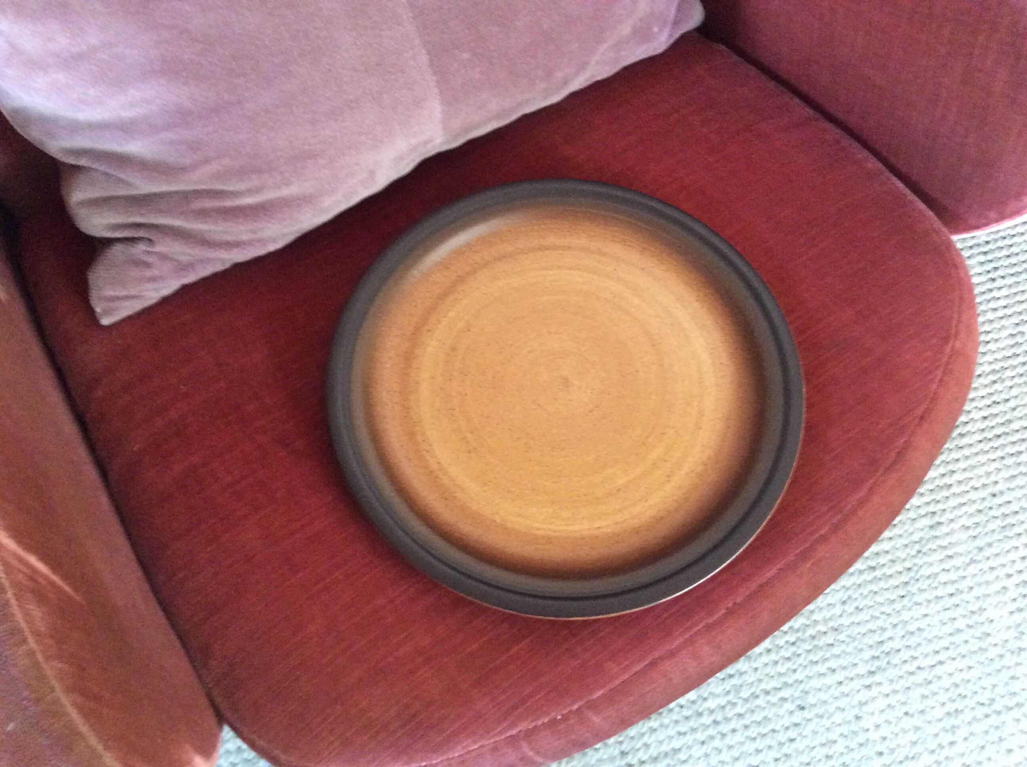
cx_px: 514
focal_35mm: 32
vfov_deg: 44.1
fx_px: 948
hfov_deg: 56.9
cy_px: 384
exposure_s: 1/17
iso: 400
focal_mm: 3.3
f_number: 2.4
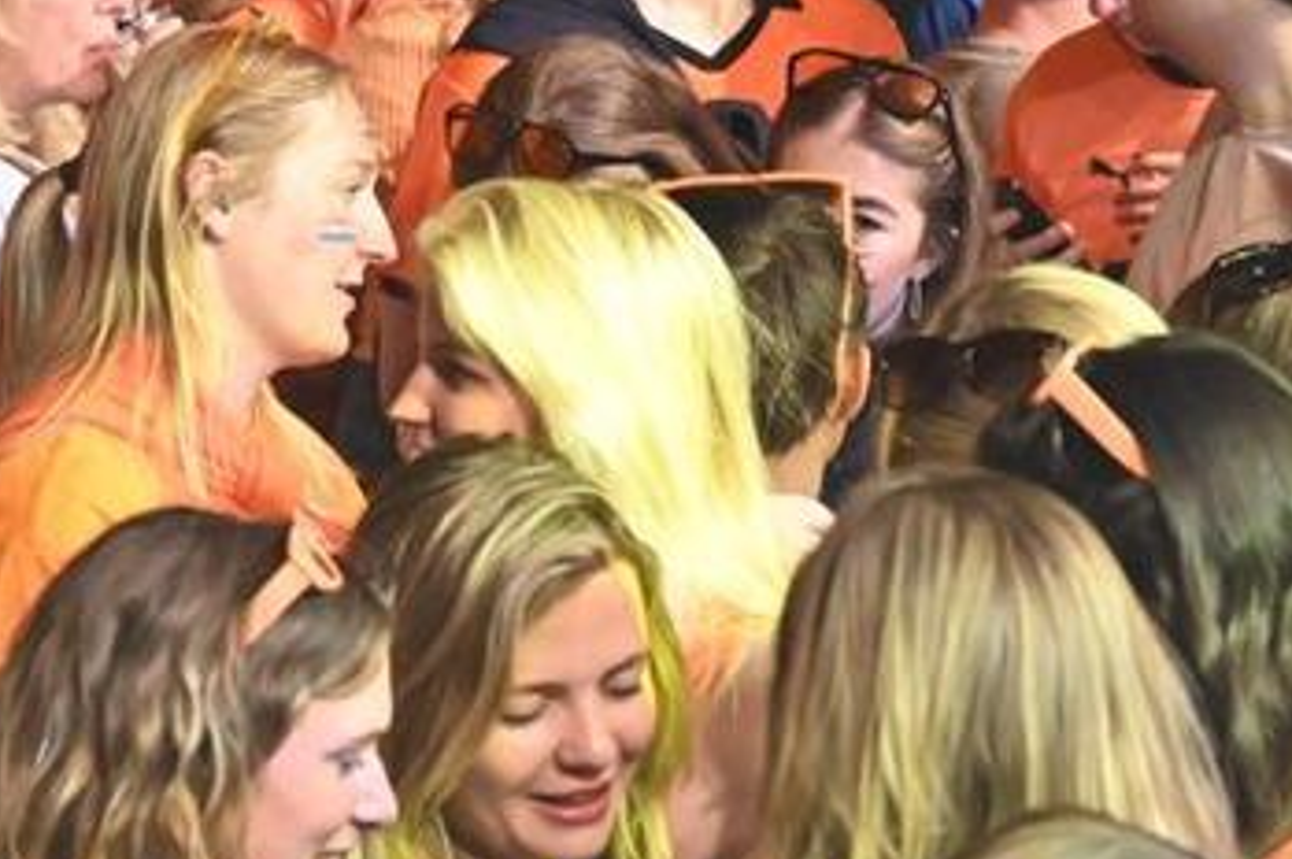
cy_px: 709
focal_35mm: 199
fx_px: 7135
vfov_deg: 6.9
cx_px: 770
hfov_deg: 10.3
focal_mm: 70
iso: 8000
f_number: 5
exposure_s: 1/400
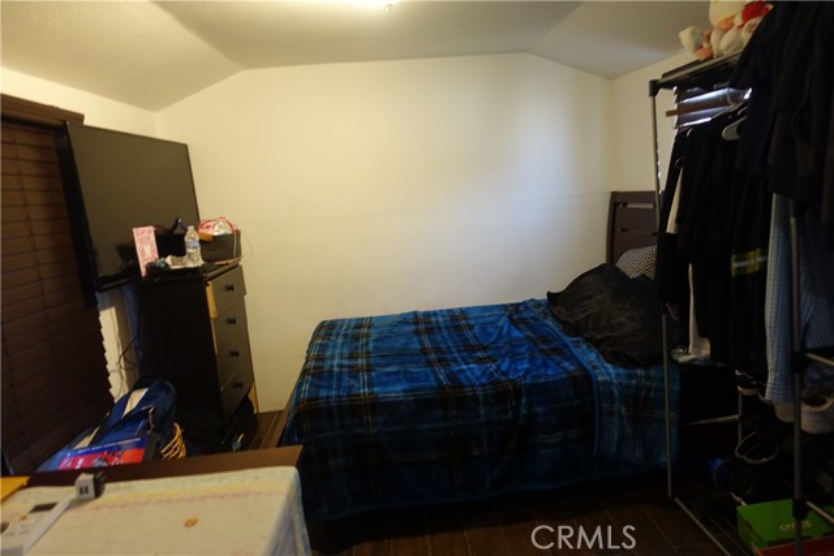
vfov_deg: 53.2
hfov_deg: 73.7
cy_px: 278
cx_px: 417
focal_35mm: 24
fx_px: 556
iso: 400
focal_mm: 8.8
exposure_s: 1/30
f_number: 1.8
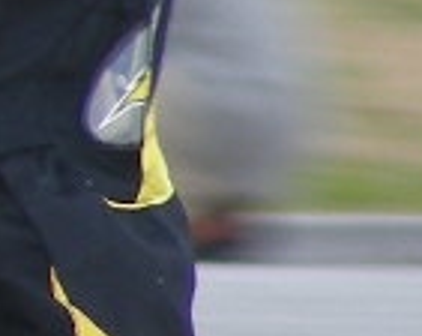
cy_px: 24
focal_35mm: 2701
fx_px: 33641
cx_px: -694
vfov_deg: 0.6
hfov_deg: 0.7
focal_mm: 63.3
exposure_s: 1/72.6
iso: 50
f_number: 3.5
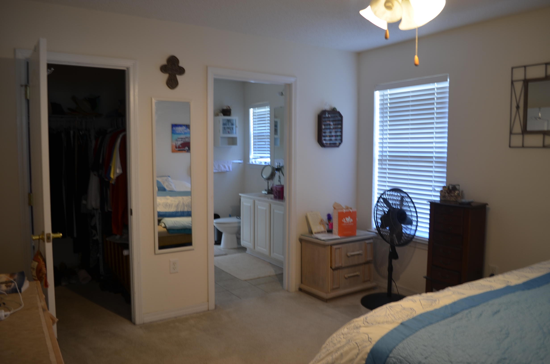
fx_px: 412
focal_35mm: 27
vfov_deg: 47.7
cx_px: 275
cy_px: 182
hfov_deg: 67.5
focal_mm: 18
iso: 100
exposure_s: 1/6
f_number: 3.5
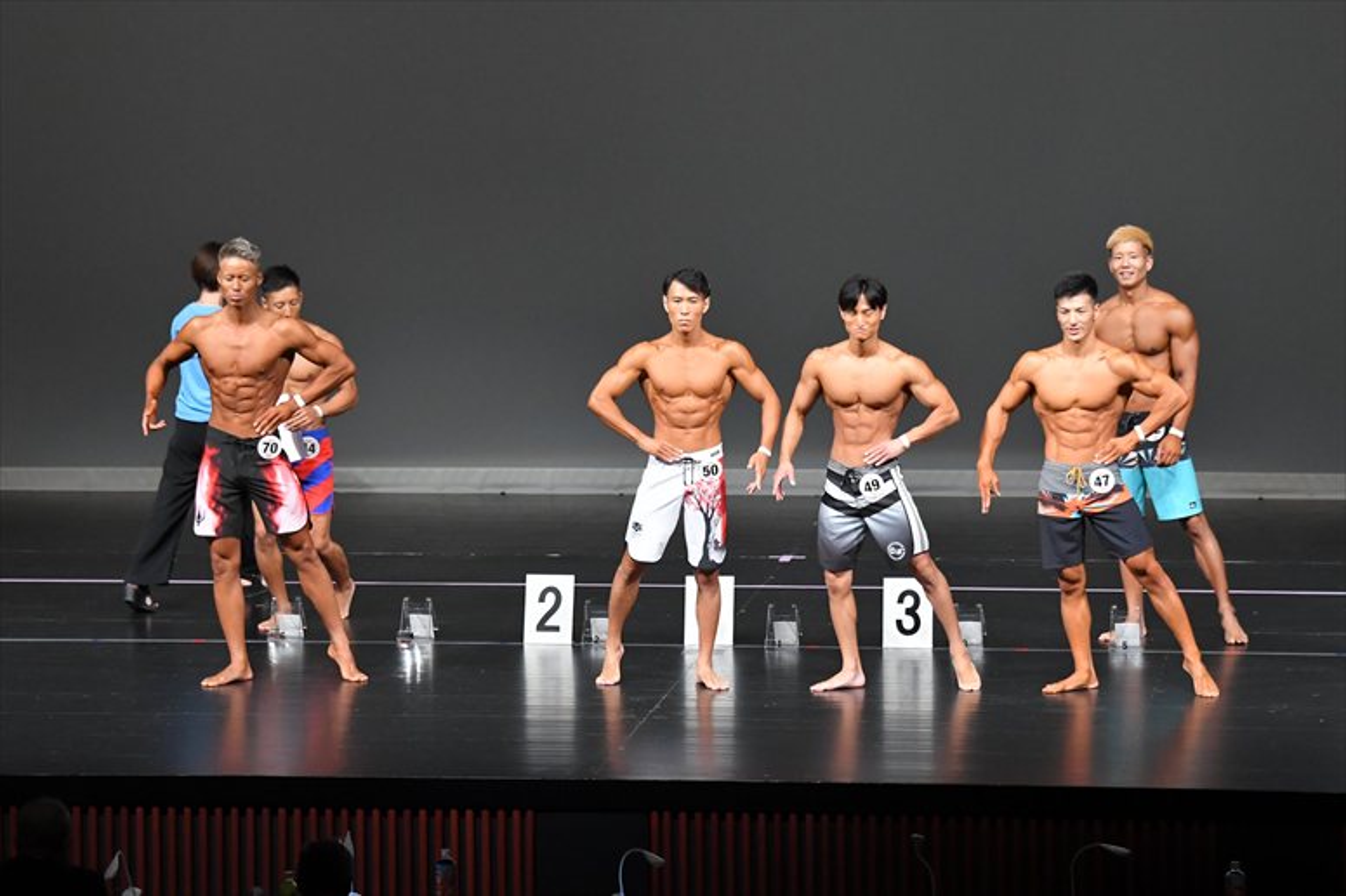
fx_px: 6278
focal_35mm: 168
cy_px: 448
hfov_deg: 12.2
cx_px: 673
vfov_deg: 8.2
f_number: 5.6
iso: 4000
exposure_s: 1/400
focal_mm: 112
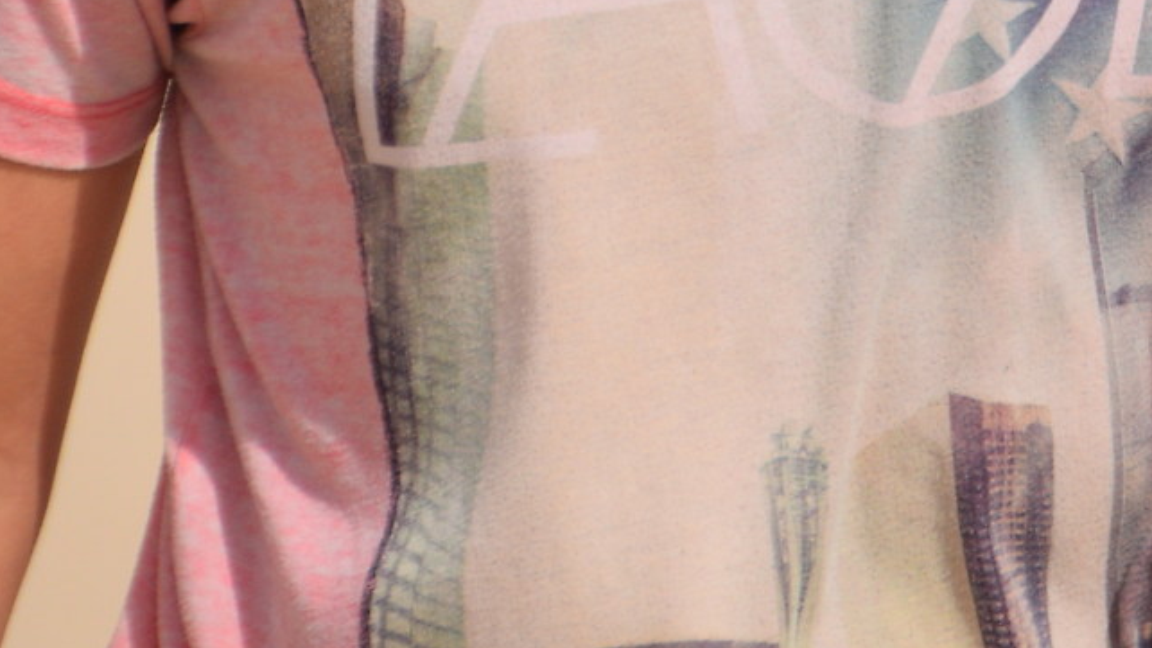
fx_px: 48412
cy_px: -682
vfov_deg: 0.8
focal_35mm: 1585
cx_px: 1166
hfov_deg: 1.4
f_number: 8
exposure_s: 1/1000
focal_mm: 270
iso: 200
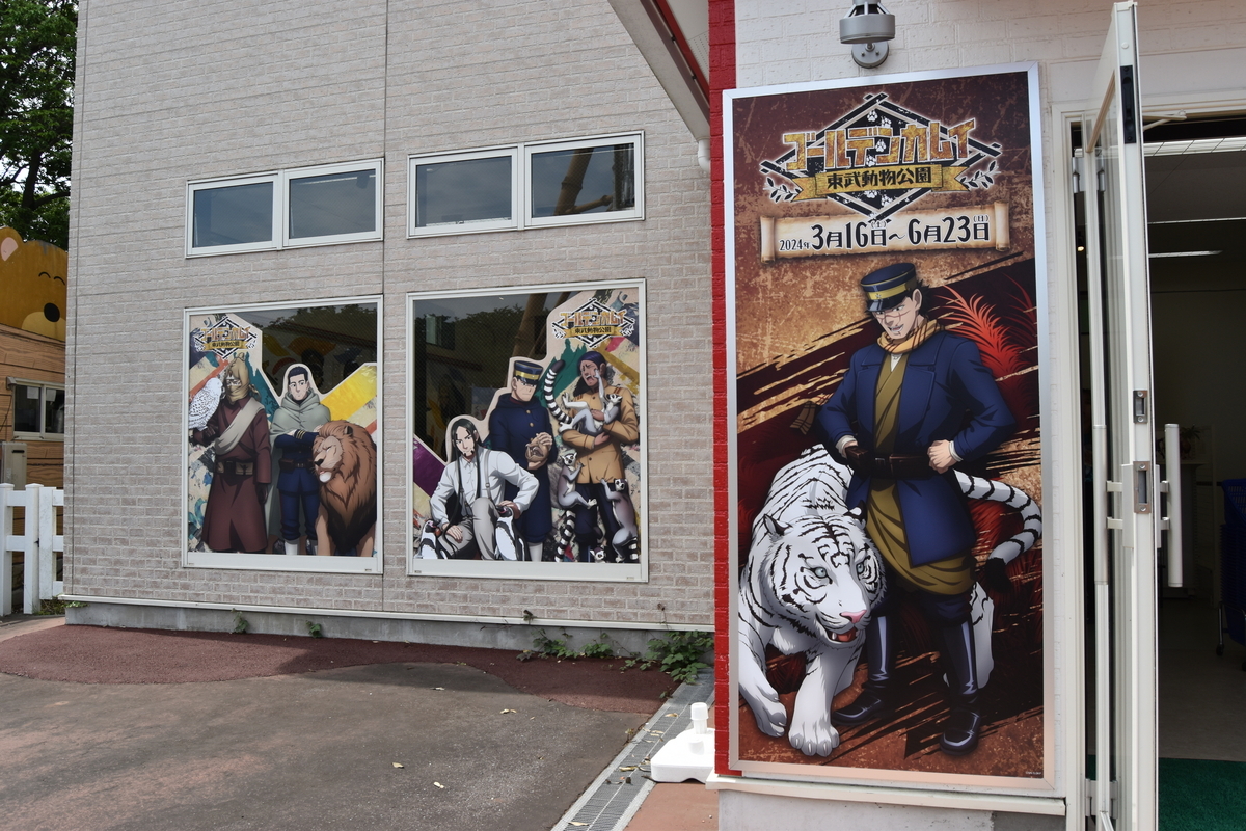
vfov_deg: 47.9
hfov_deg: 67.4
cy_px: 416
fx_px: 934
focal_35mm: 27
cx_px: 623
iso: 200
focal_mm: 18
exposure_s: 1/320
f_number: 9
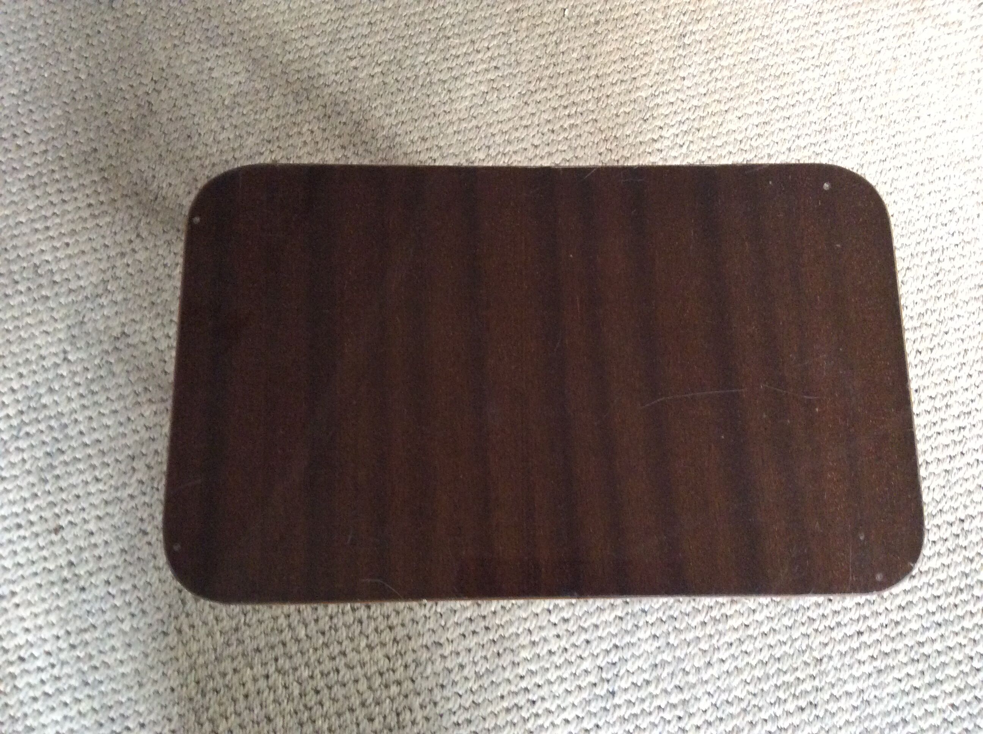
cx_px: 492
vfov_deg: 44.1
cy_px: 367
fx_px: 907
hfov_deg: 56.9
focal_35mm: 32
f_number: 2.4
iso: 250
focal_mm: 3.3
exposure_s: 1/25
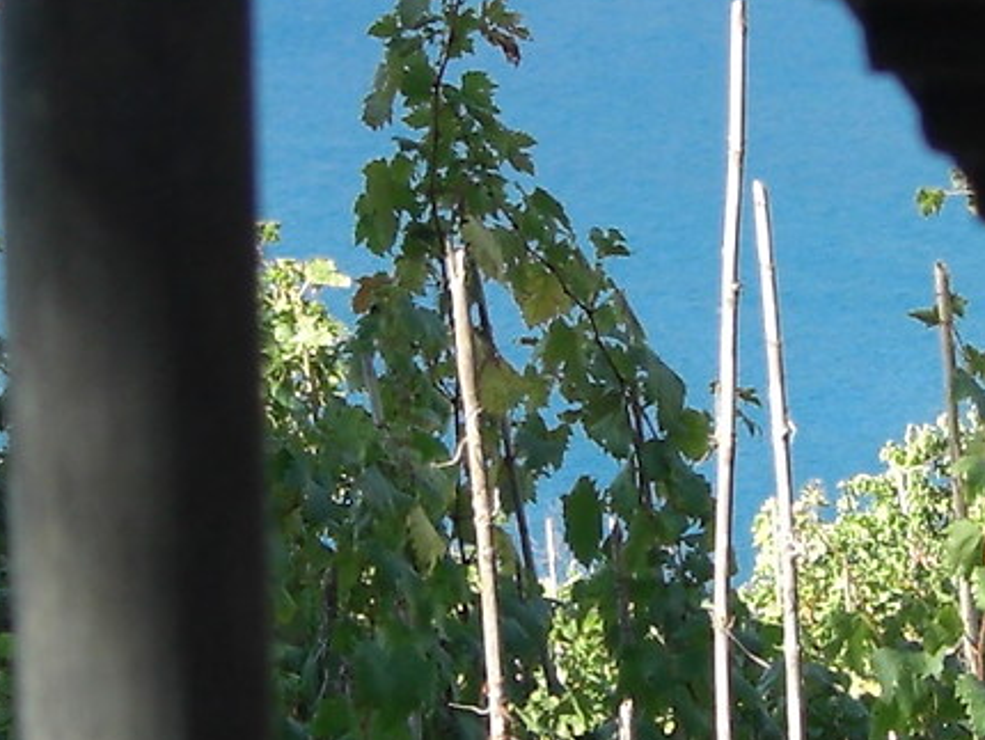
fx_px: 6036
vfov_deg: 7.0
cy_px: 396
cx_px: 593
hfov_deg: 9.3
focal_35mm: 212
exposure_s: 1/320
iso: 80
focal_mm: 7.9
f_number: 2.8
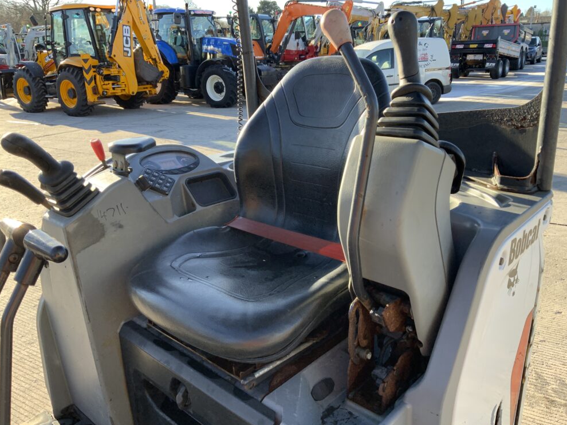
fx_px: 491
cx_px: 285
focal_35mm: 30
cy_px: 211
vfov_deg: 46.8
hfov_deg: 60.0
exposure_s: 1/173
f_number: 1.8
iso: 16
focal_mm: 3
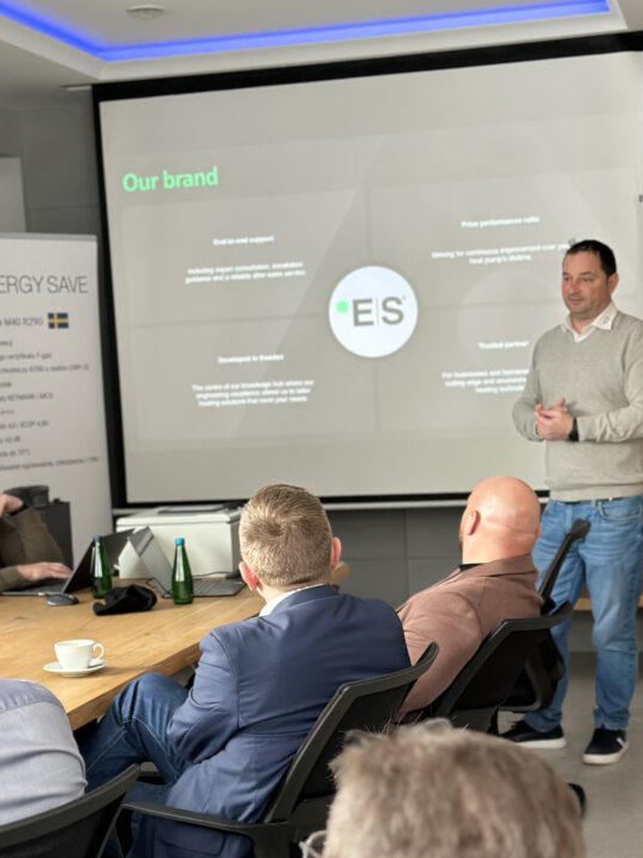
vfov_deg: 28.5
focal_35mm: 68
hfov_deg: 21.6
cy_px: 534
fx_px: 1685
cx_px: 325
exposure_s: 1/60
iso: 200
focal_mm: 6.86
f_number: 1.78
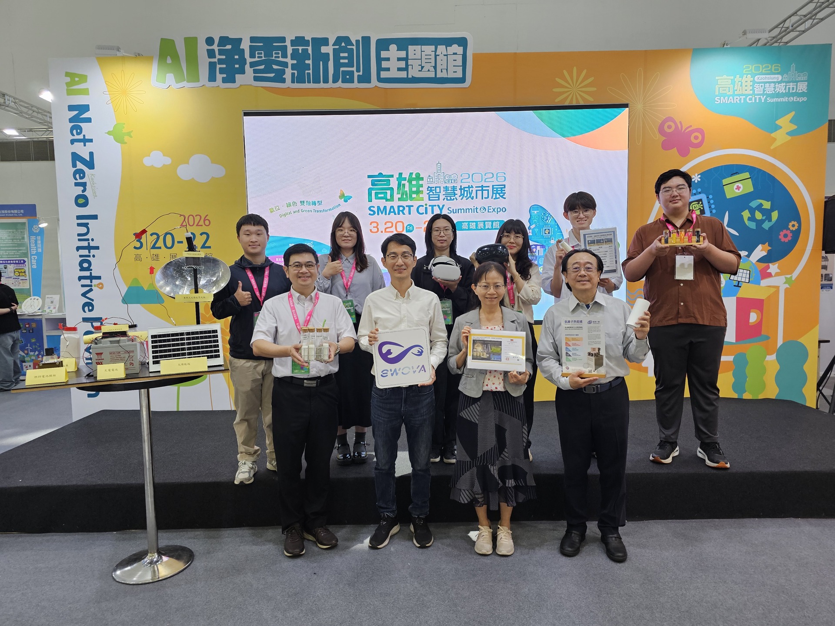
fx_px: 555
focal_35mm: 23
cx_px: 418
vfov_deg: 58.9
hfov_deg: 73.9
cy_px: 313
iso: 100
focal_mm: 6.3
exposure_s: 1/120
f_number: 1.7
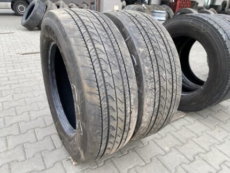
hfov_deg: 67.3
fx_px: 173
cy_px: 86
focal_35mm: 26
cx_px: 115
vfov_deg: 53.1
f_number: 1.8
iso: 32
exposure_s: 1/121
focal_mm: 4.25
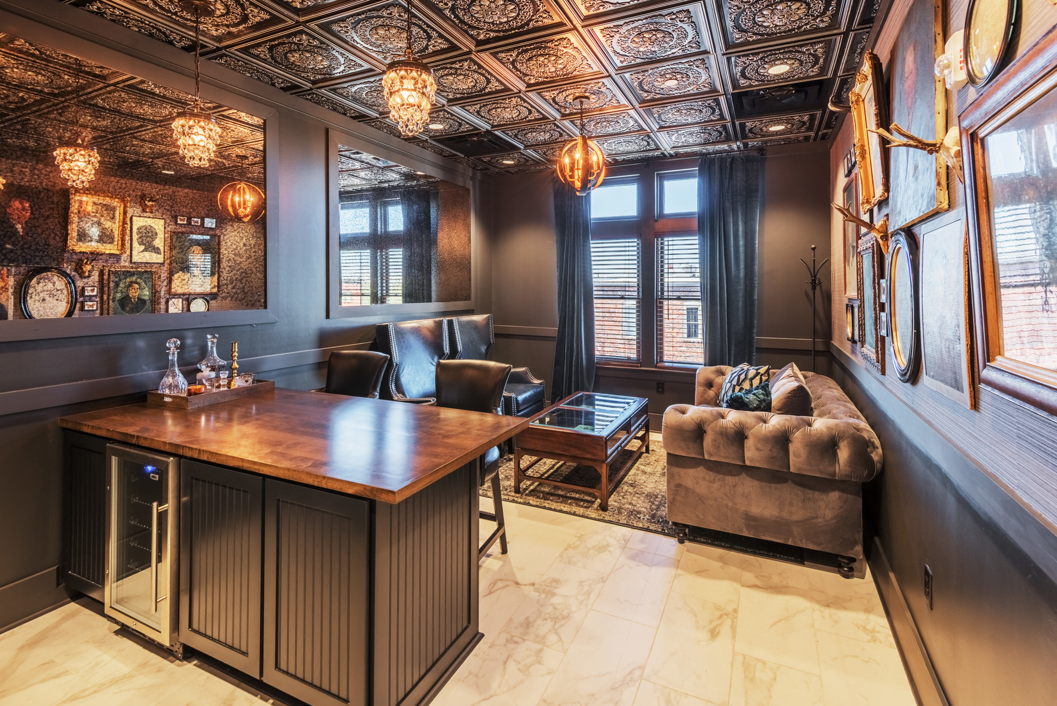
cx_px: 528
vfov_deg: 73.8
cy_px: 353
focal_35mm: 16
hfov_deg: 96.7
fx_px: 470
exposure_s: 1/160
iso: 200
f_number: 9
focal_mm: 16
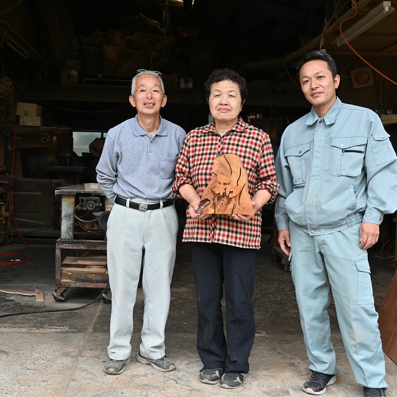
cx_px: 193
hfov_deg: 38.4
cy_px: 200
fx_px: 571
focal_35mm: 44
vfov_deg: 38.4
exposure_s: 1/250
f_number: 5
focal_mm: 22.5
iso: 200
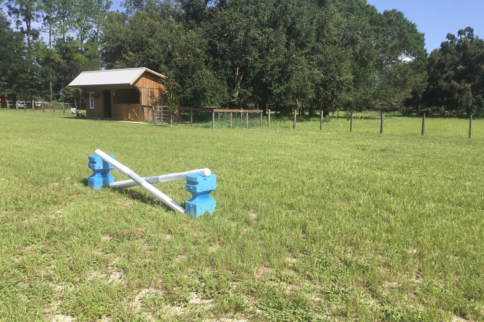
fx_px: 444
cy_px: 170
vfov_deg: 40.0
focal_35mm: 33
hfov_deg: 57.2
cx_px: 240
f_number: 2.4
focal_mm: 3.3
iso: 25
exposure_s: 1/1131
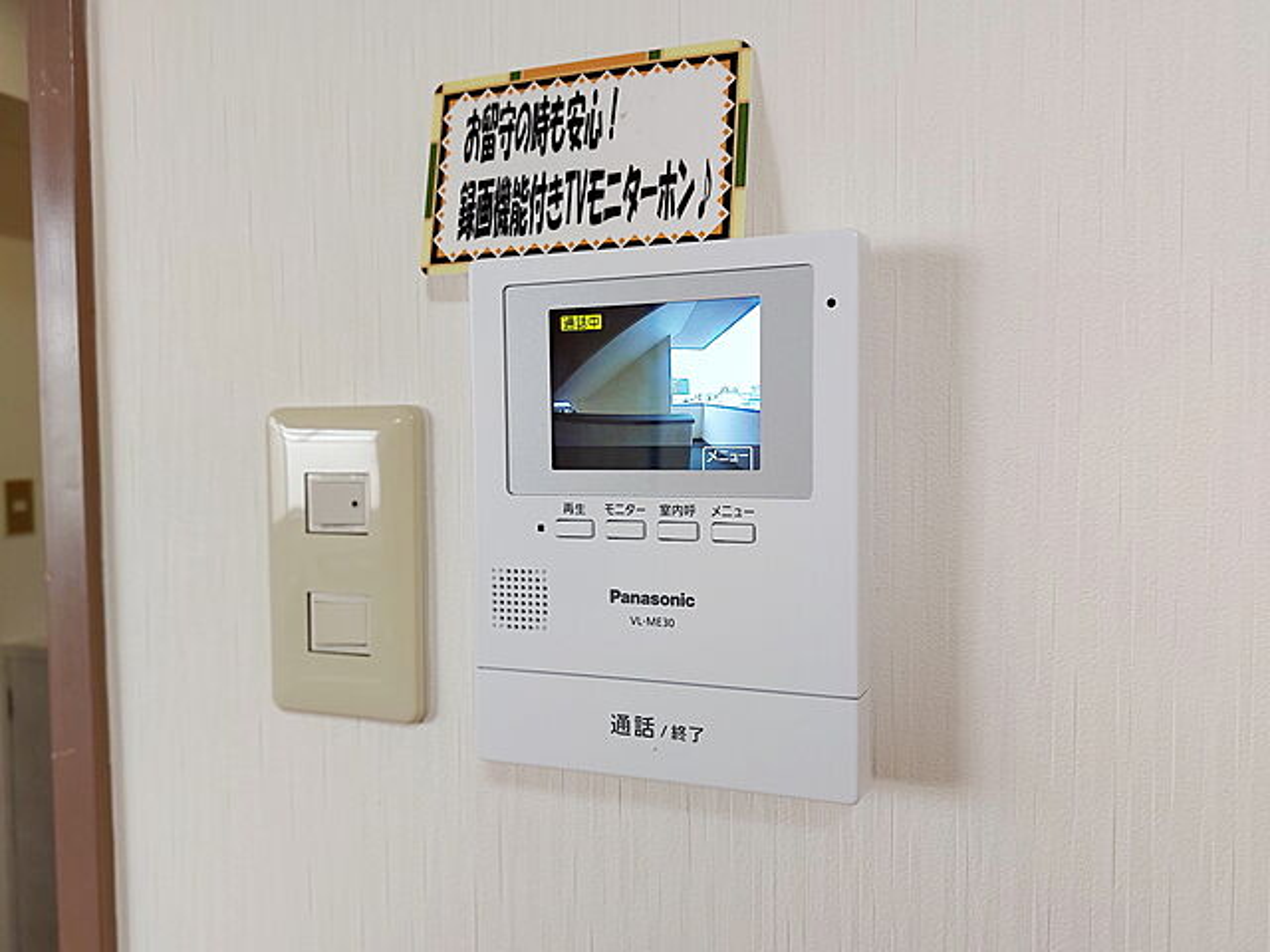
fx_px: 881
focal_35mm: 24
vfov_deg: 56.8
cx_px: 635
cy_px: 476
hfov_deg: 71.6
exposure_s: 1/30
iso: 32
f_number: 1.8
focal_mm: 5.23
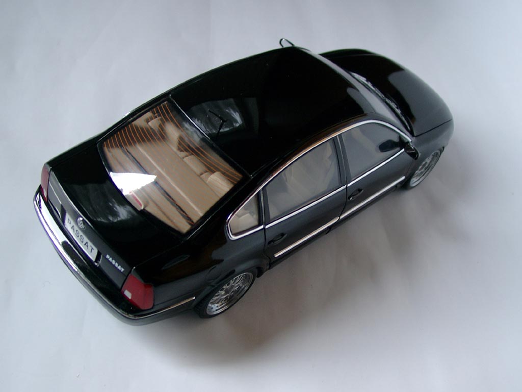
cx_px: 261
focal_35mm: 34
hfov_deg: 54.0
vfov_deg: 41.8
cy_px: 196
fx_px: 513
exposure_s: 1/32
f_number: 2
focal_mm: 7.13
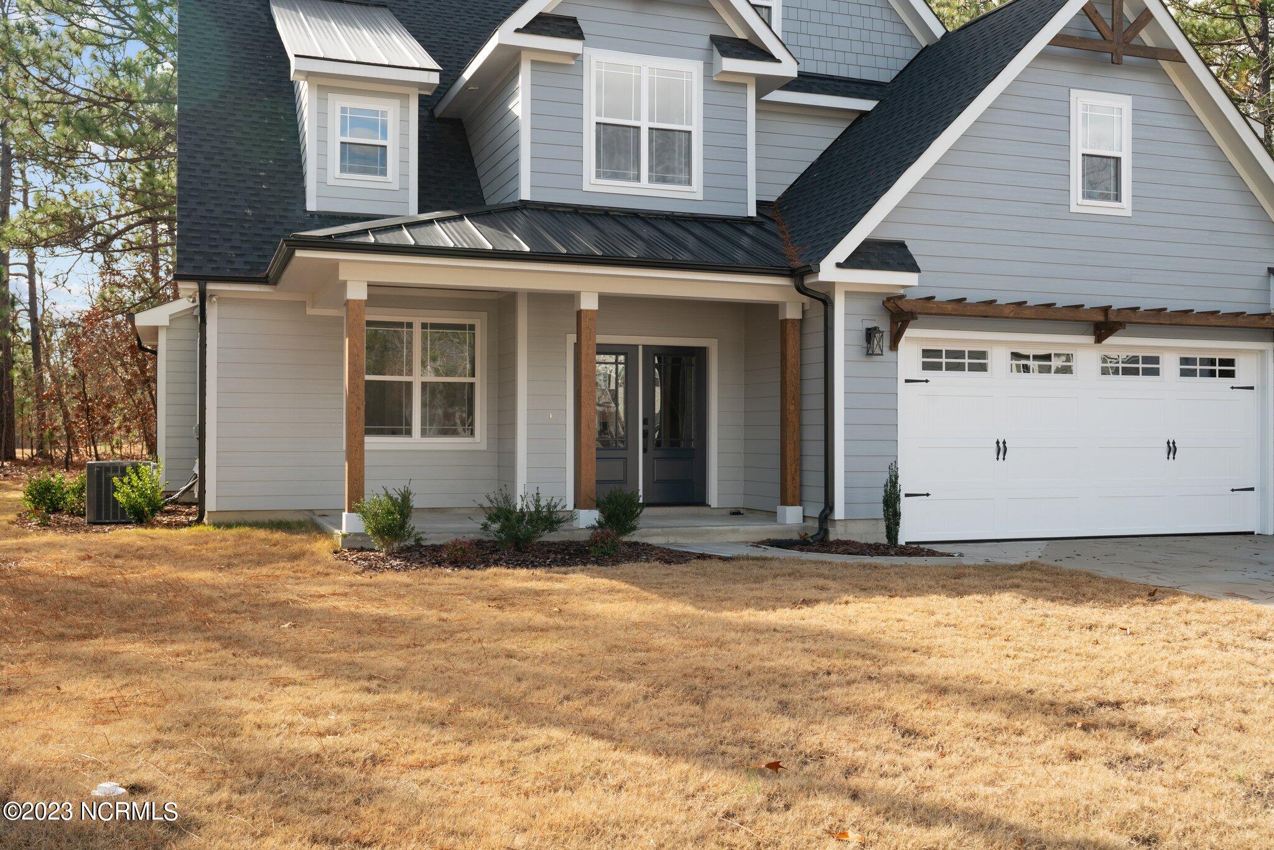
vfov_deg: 37.9
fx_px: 1239
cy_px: 425
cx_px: 637
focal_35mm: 35
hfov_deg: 54.4
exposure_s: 1/80
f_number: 8
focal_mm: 35
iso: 320
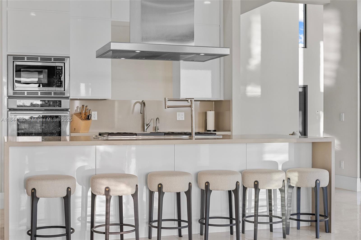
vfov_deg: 27.0
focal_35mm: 50
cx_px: 180
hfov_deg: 39.6
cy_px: 120
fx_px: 501
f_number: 5.6
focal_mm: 50
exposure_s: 1/60
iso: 500
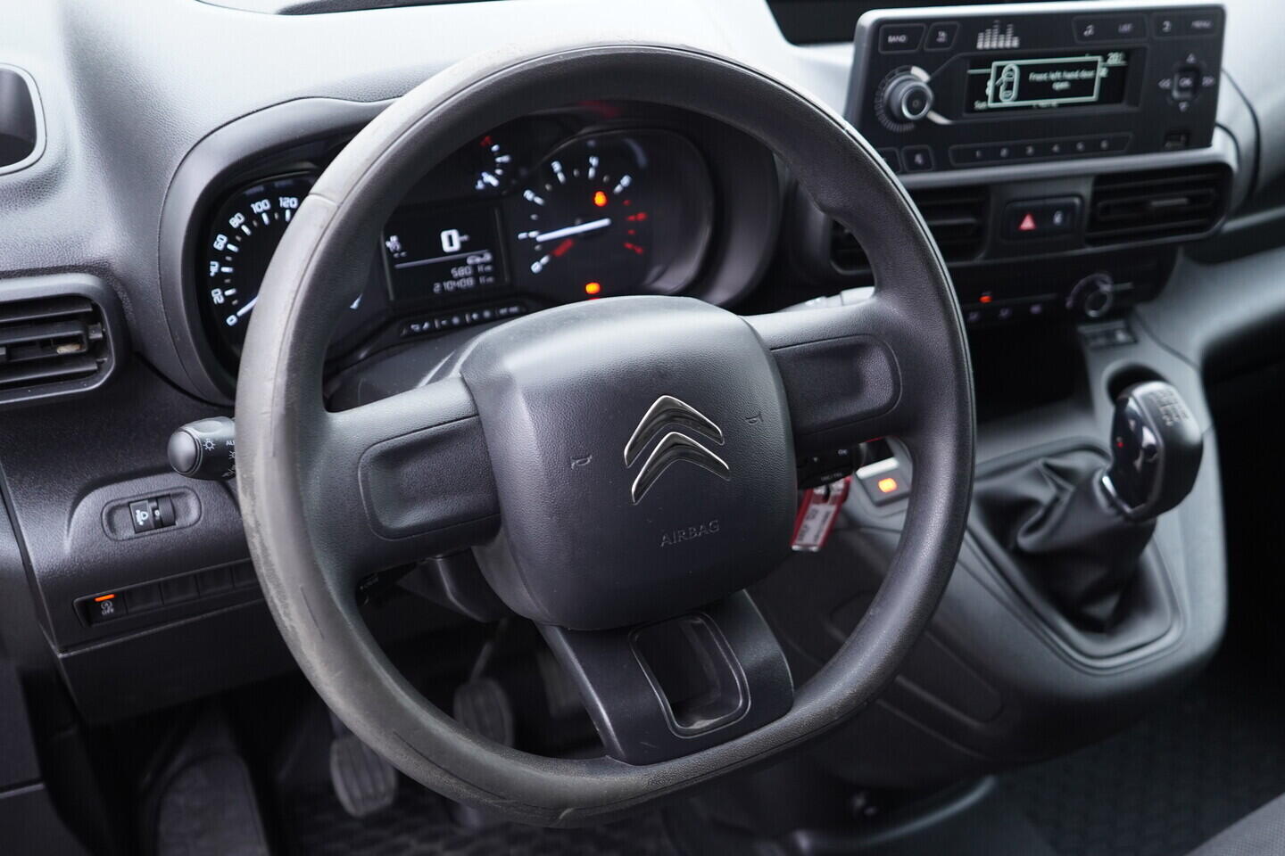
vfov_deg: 36.9
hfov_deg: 53.1
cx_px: 642
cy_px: 428
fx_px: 1285
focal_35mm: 36
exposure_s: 1/40
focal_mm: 24
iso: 500
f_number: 2.8
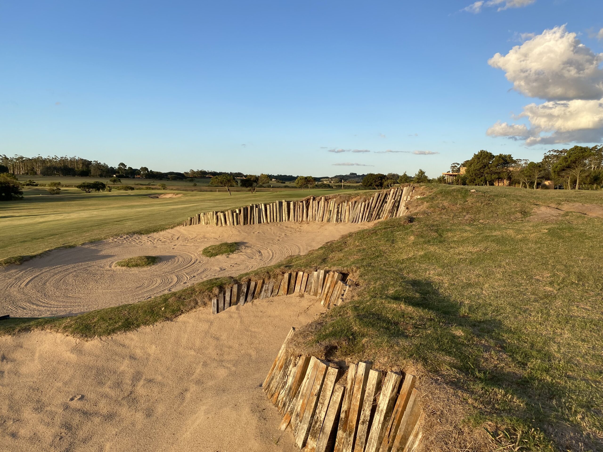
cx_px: 302
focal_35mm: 26
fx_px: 453
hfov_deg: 67.3
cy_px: 226
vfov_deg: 53.1
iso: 32
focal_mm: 4.25
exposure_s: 1/965
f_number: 1.8
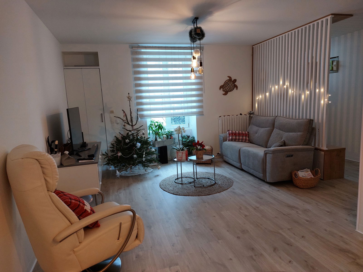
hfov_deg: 71.6
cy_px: 136
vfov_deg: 56.8
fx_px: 252
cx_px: 182
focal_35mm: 24
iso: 200
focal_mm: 5.23
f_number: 1.8
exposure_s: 1/50
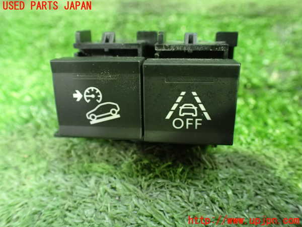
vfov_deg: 46.8
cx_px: 151
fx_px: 262
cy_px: 114
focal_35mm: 30
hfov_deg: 60.0
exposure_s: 1/30
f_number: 2.3
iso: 1600
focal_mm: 5.4
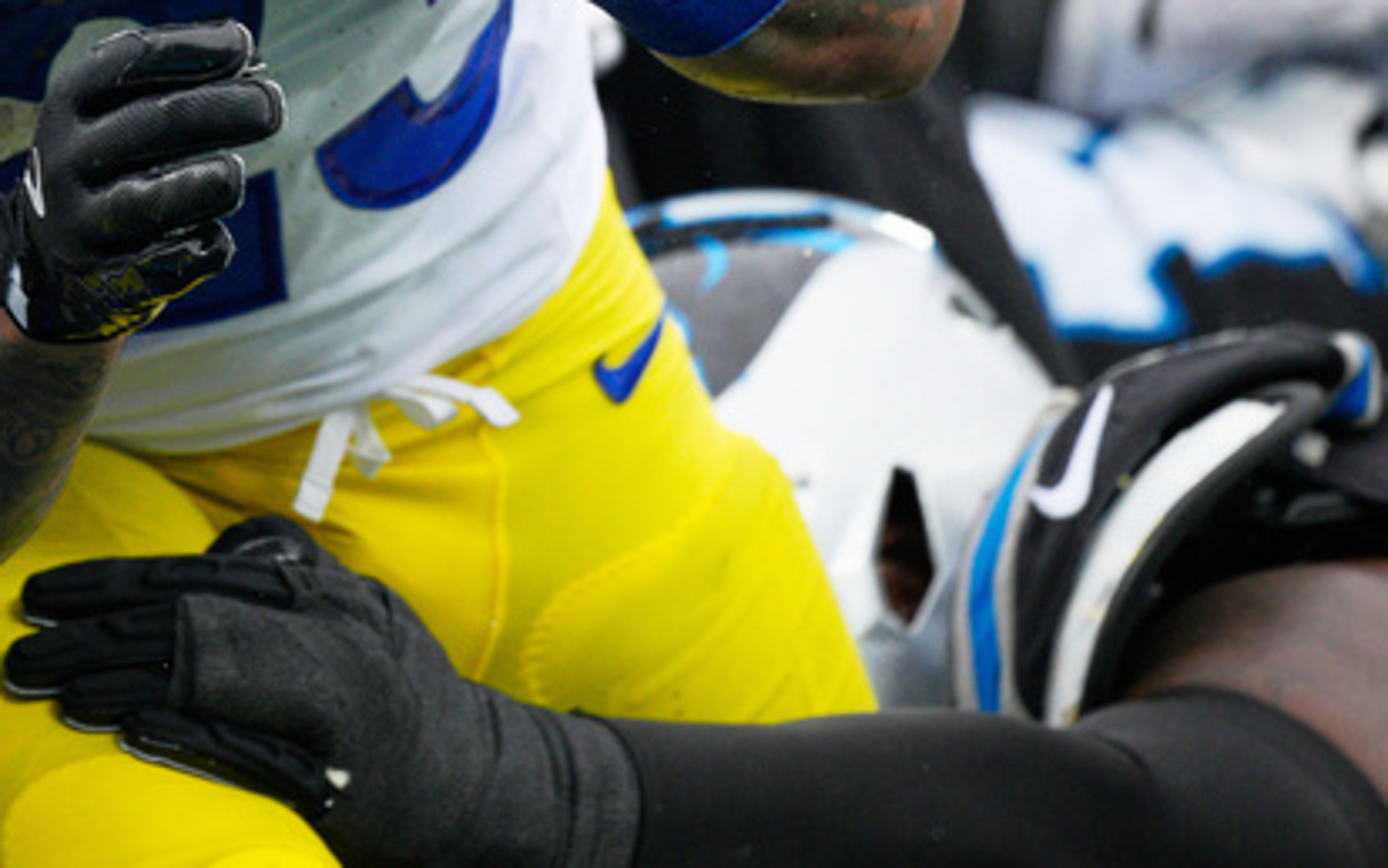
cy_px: -236
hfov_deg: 1.4
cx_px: 148
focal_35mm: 1513
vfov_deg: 0.9
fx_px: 57249
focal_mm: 600
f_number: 4
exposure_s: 1/2000
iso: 2000
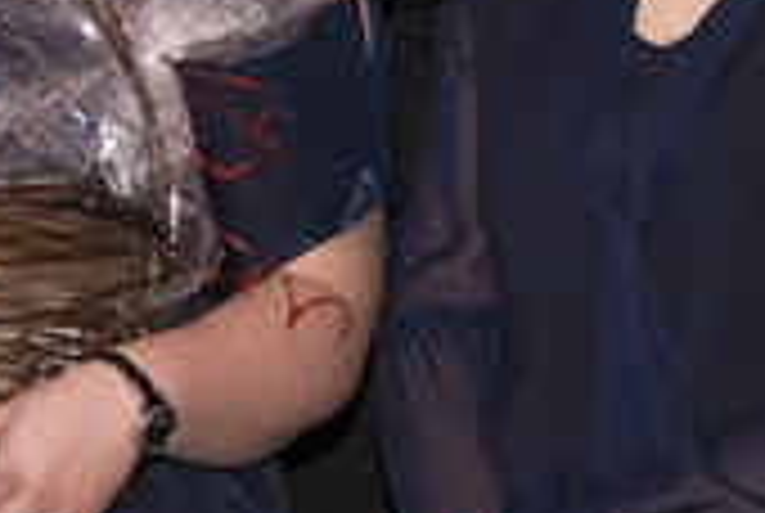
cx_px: 108
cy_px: 25
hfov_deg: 2.8
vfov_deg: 1.9
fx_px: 15603
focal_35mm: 733
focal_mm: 160
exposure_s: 1/200
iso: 1250
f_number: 4
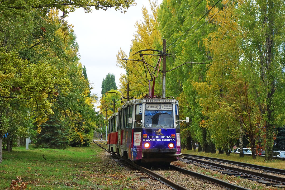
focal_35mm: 78
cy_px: 95
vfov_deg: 17.5
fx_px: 617
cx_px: 142
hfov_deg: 26.0
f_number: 4.5
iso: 320
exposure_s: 1/500
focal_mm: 29.15
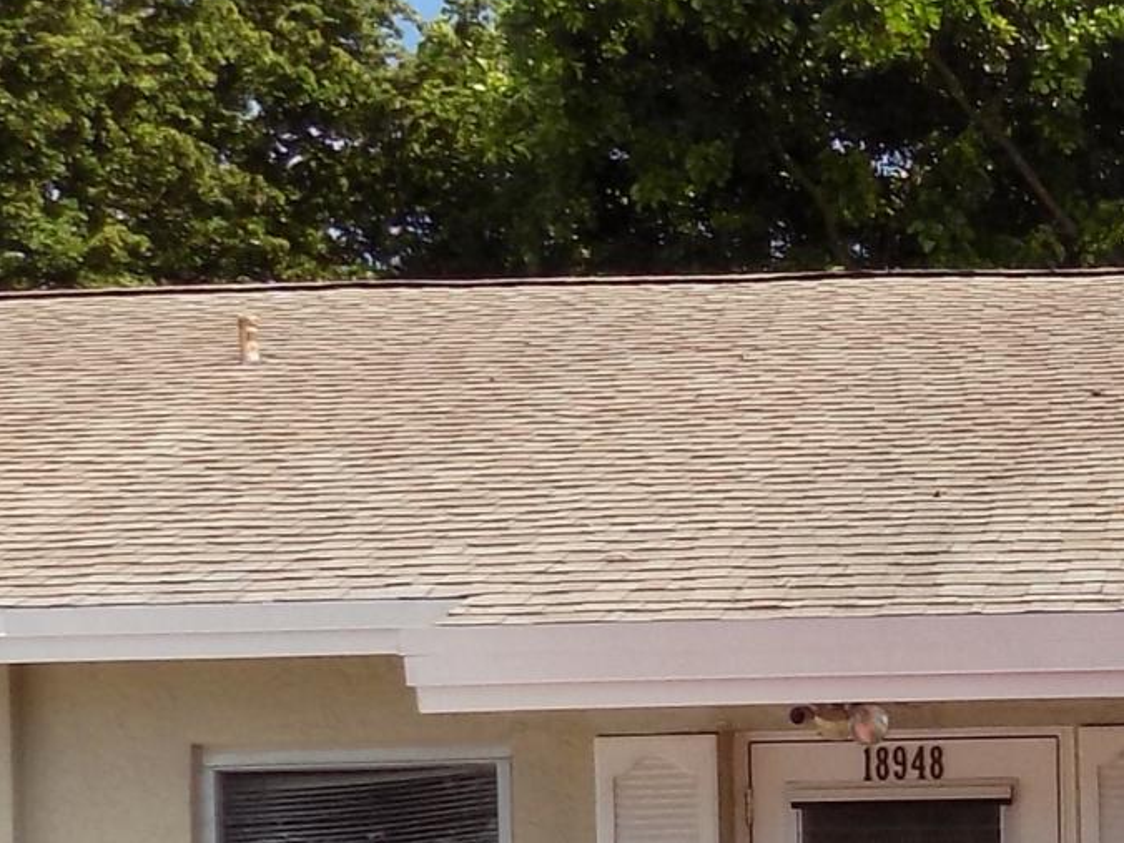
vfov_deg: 13.7
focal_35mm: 102
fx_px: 3312
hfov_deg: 17.8
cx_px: 1533
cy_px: 1210
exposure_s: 1/1000
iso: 80
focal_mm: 4
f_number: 3.1
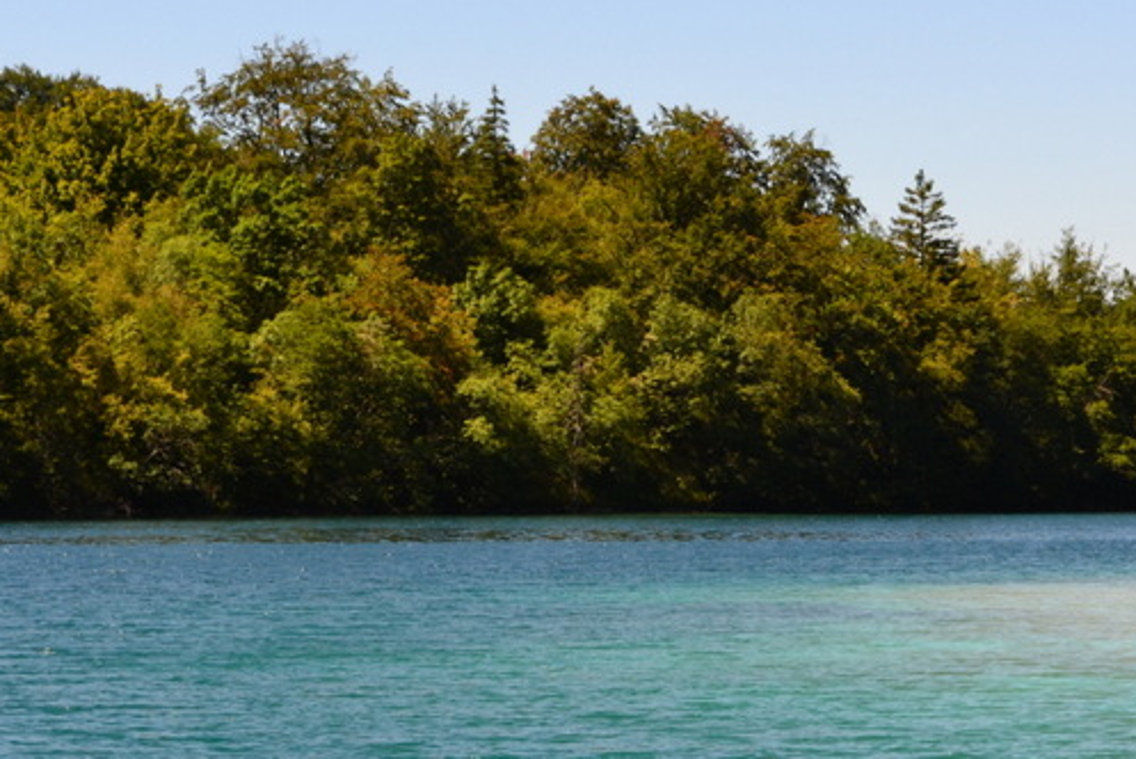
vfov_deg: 10.3
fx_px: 4193
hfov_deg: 15.4
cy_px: 421
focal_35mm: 133
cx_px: 674
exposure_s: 1/320
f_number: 10
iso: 400
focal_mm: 55
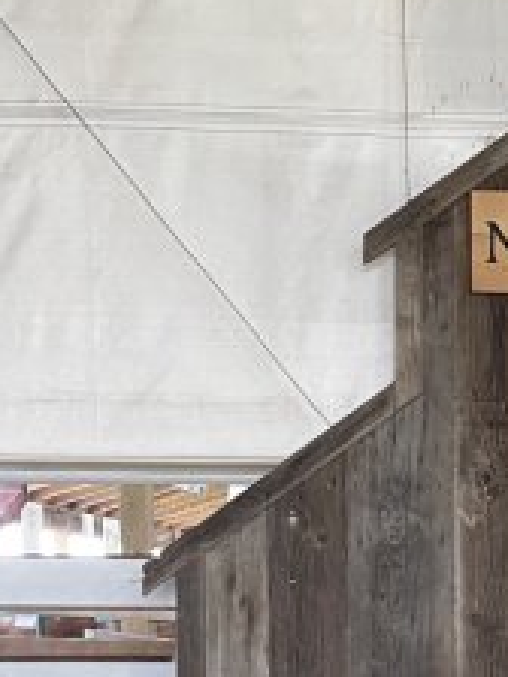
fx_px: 1820
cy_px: 710
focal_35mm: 93
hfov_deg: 14.3
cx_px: 871
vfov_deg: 20.3
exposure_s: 1/60
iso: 100
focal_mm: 4.2
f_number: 1.6
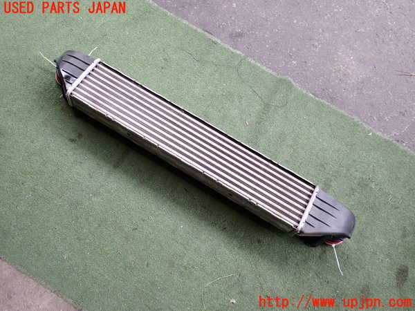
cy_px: 156
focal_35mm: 30
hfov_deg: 60.0
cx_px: 208
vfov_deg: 46.8
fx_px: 360
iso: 200
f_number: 2.3
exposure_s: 1/125
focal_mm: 5.4
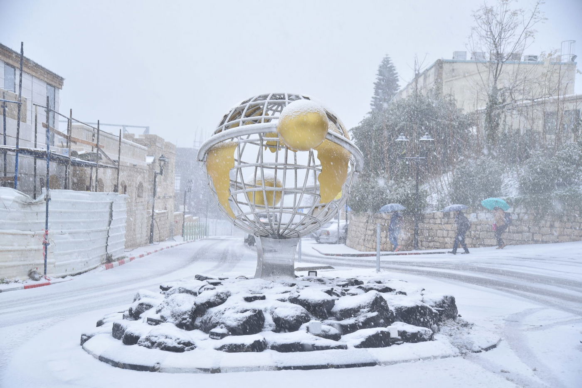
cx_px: 291
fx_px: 776
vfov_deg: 28.1
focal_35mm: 48
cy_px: 194
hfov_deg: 41.1
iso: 125
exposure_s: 1/160
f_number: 4
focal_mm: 48
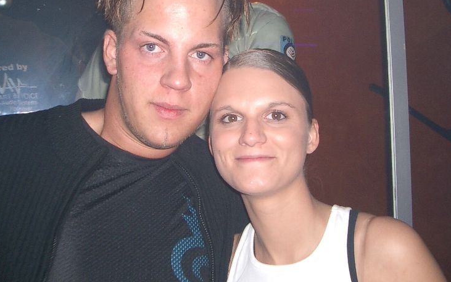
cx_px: 240
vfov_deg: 24.7
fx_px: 639
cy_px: 85
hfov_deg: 38.8
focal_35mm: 52
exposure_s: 1/40
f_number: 2.6
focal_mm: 5.8
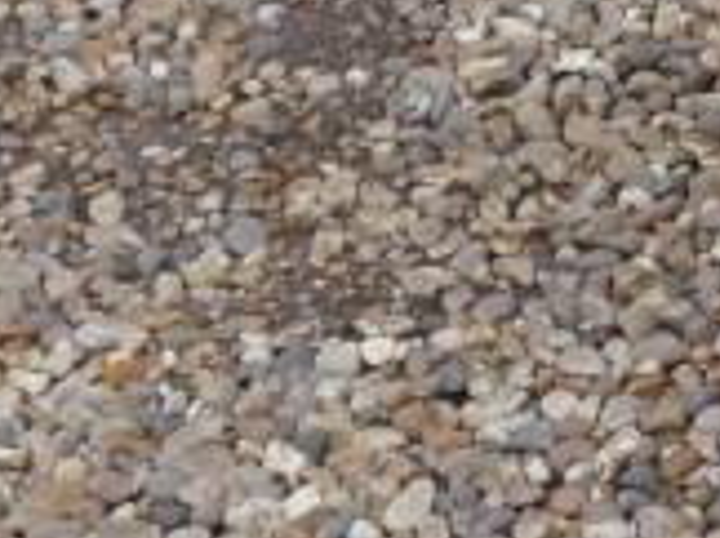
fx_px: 5525
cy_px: -458
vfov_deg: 5.5
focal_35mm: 266
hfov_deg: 6.9
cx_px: 1951
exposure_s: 1/200
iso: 160
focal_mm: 21
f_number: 6.3
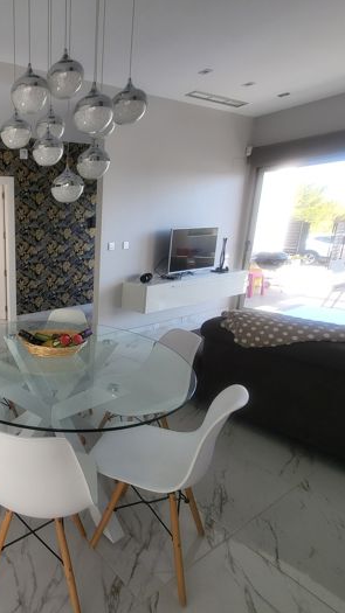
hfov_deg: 47.2
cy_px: 306
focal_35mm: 19
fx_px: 309
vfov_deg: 89.6
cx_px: -9
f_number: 2.2
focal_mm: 1.74
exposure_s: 1/100
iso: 40
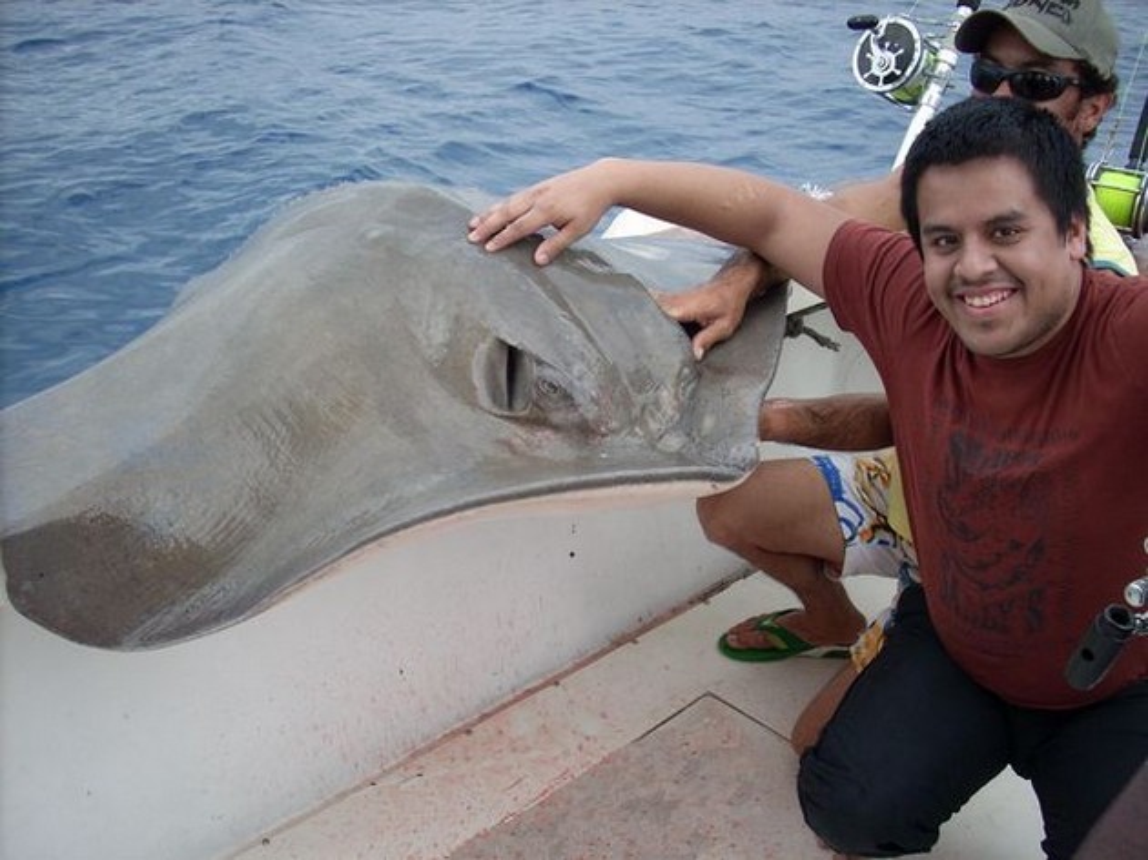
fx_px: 1227
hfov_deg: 50.2
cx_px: 574
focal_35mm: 37
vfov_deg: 38.6
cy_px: 430
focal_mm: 6.2
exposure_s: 1/310
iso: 64
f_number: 2.8
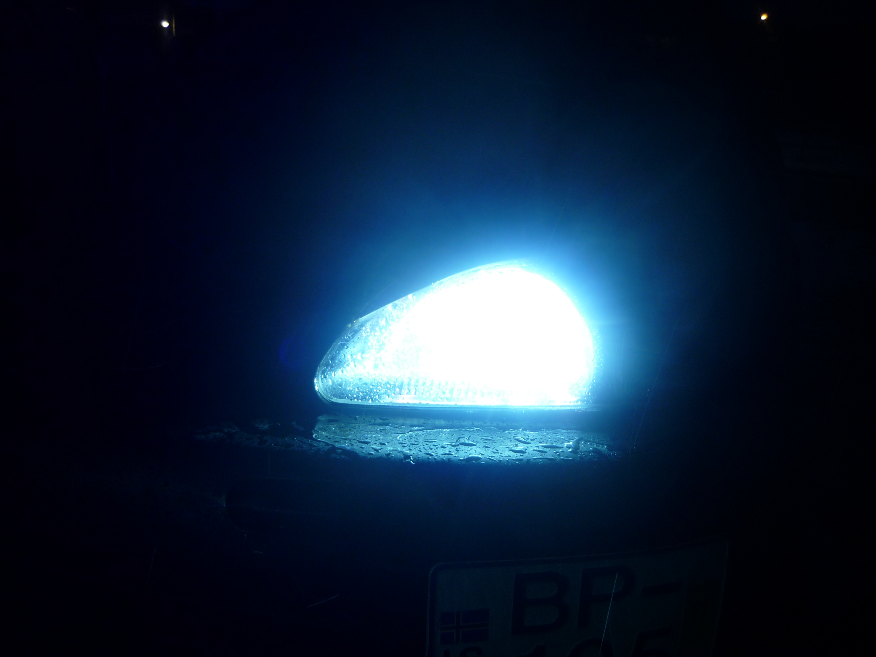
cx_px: 438
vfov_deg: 42.9
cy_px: 328
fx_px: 835
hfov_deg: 55.4
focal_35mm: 33
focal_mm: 5.5
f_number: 2.8
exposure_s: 1/40
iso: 100
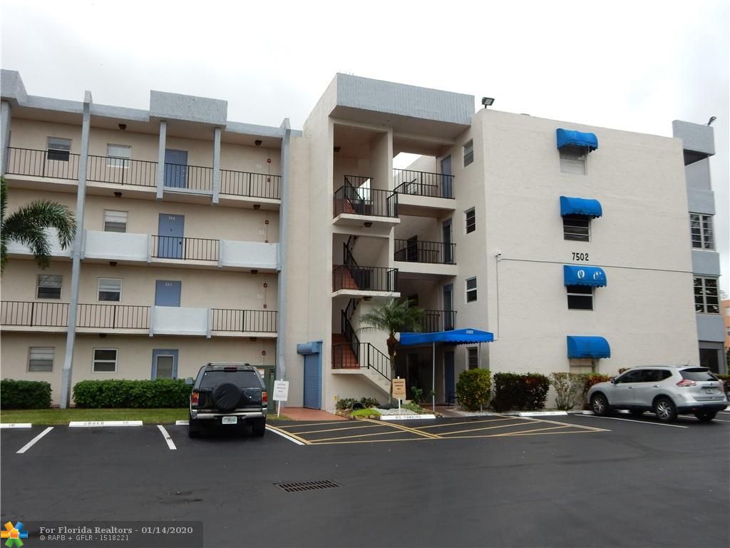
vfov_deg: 46.8
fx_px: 633
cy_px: 274
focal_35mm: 30
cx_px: 365
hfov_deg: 60.0
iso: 125
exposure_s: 1/100
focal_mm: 5.4
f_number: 4
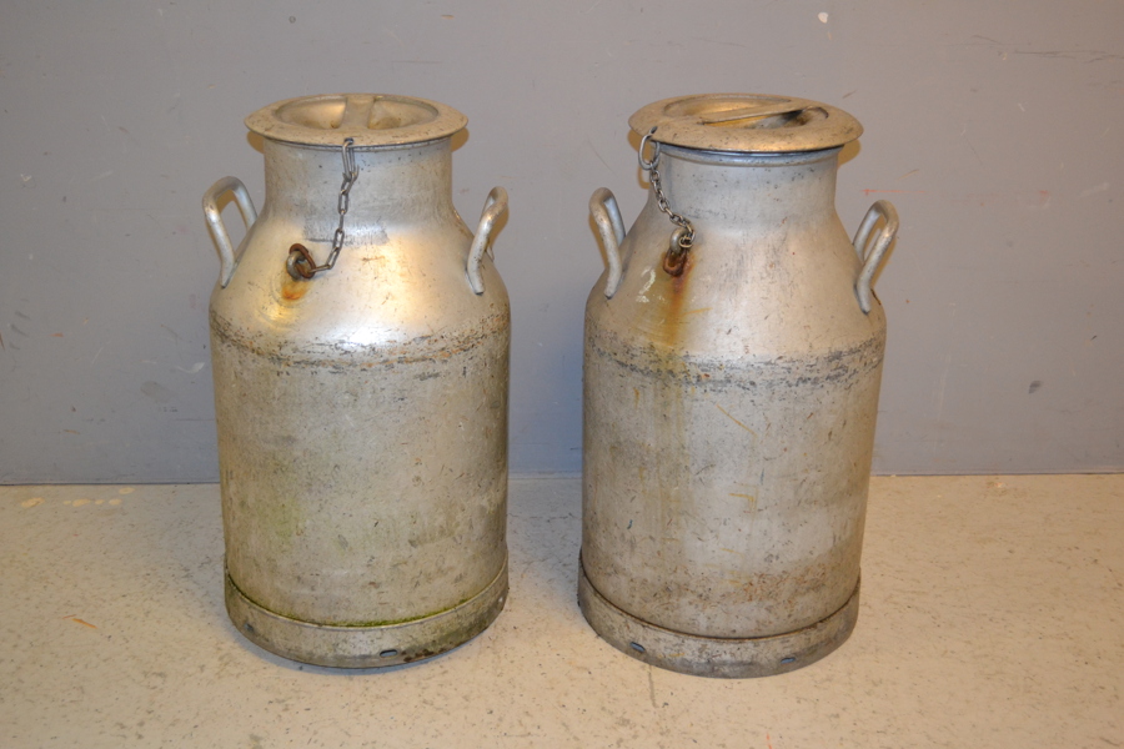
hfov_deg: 46.4
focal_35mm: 42
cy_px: 374
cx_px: 562
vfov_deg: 31.9
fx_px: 1311
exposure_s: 1/60
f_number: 4.5
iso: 1400
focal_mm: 28
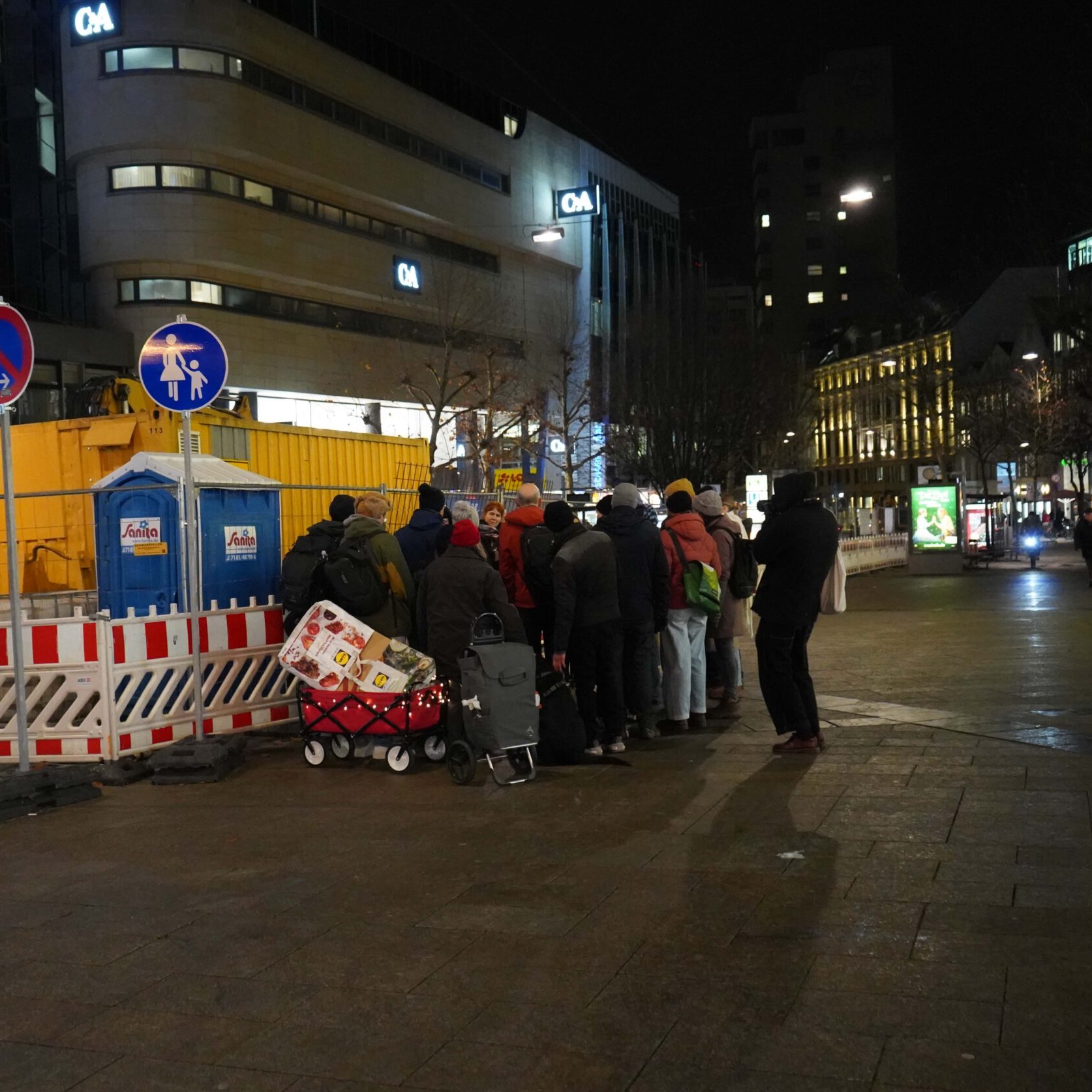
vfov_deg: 42.8
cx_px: 442
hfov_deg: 42.6
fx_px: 1392
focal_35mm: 39
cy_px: 553
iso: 12800
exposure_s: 1/160
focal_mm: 30
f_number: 3.5
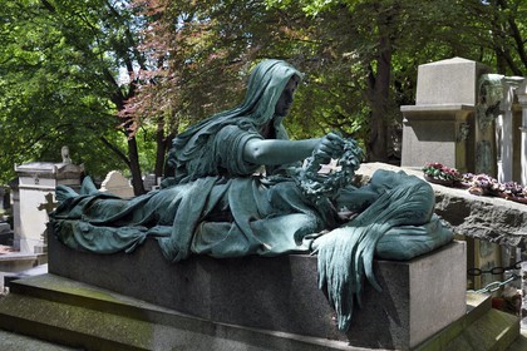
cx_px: 264
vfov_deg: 33.4
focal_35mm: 40
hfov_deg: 48.5
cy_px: 176
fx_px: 586
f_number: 10
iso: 400
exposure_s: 1/160
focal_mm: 40
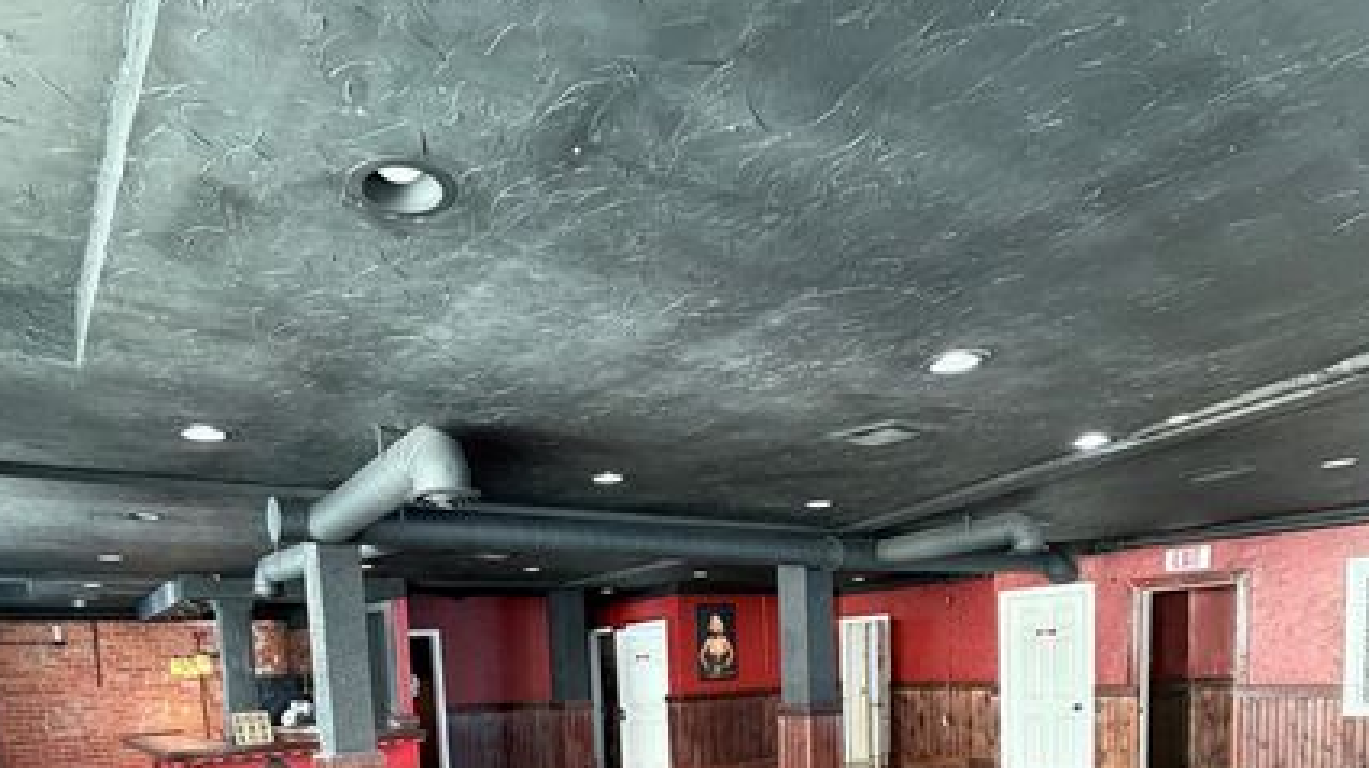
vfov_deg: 42.1
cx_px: 617
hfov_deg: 76.1
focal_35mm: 24
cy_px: 744
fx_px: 871
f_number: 2.2
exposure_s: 1/60
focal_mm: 2.22
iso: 400
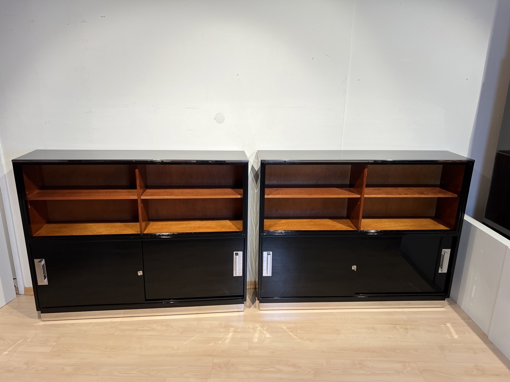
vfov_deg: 53.1
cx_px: 255
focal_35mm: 26
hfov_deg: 67.3
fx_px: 383
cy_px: 191
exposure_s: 1/100
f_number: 1.5
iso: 50
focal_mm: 5.7
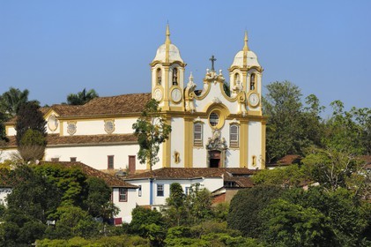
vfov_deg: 5.2
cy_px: 124
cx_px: 186
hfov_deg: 7.9
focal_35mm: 262
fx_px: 2703
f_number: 9
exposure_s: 1/320
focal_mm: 175
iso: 100
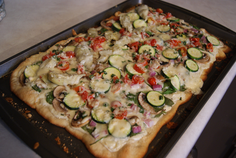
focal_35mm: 36
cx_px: 118
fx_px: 236
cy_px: 79
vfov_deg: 37.0
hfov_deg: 53.1
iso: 400
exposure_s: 1/10
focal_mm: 24
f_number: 4
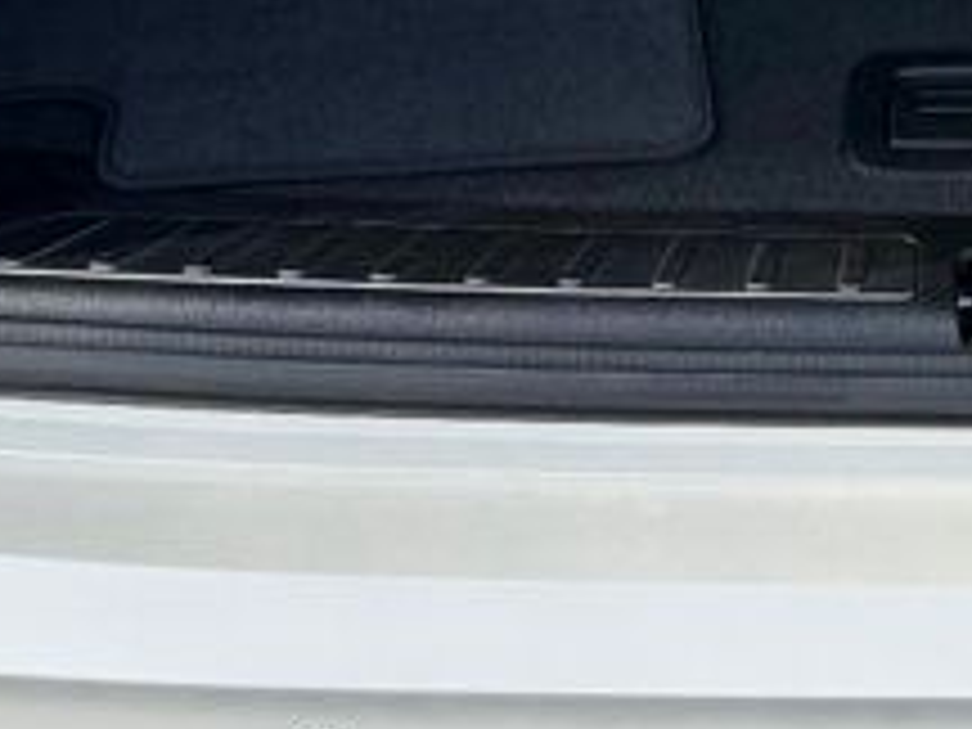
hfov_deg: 16.8
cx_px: 1008
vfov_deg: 12.4
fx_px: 3201
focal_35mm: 114
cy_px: -364
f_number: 1.78
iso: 100
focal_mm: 6.76
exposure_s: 1/1385
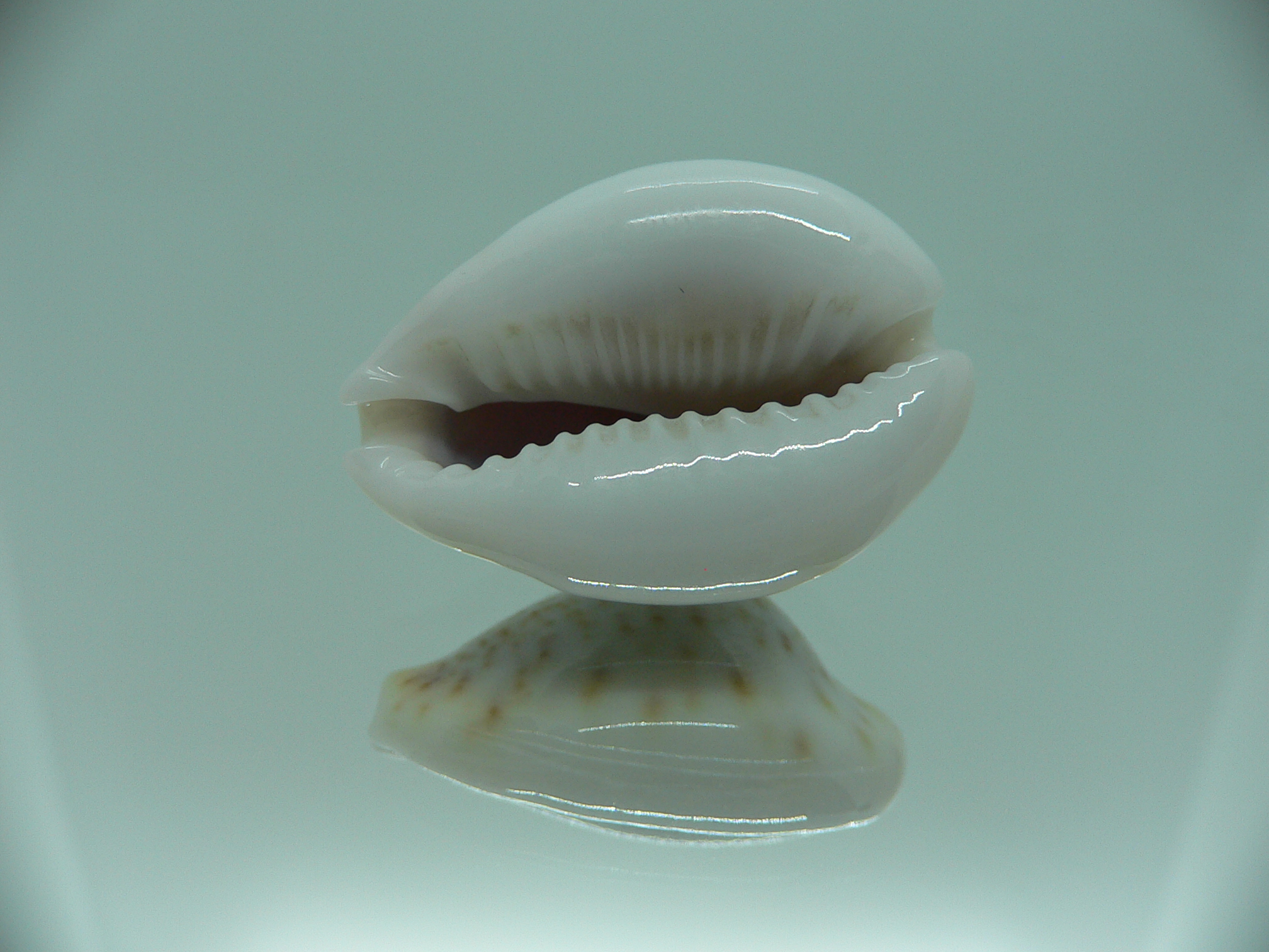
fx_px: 1283
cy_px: 476
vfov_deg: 40.7
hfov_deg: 52.6
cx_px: 634
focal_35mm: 35
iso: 80
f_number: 2.8
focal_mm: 4.6
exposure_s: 1/80
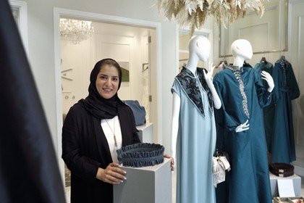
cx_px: 152
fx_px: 262
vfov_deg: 42.3
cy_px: 102
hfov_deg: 60.3
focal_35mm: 31
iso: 1600
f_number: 5
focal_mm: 31
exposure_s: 1/250
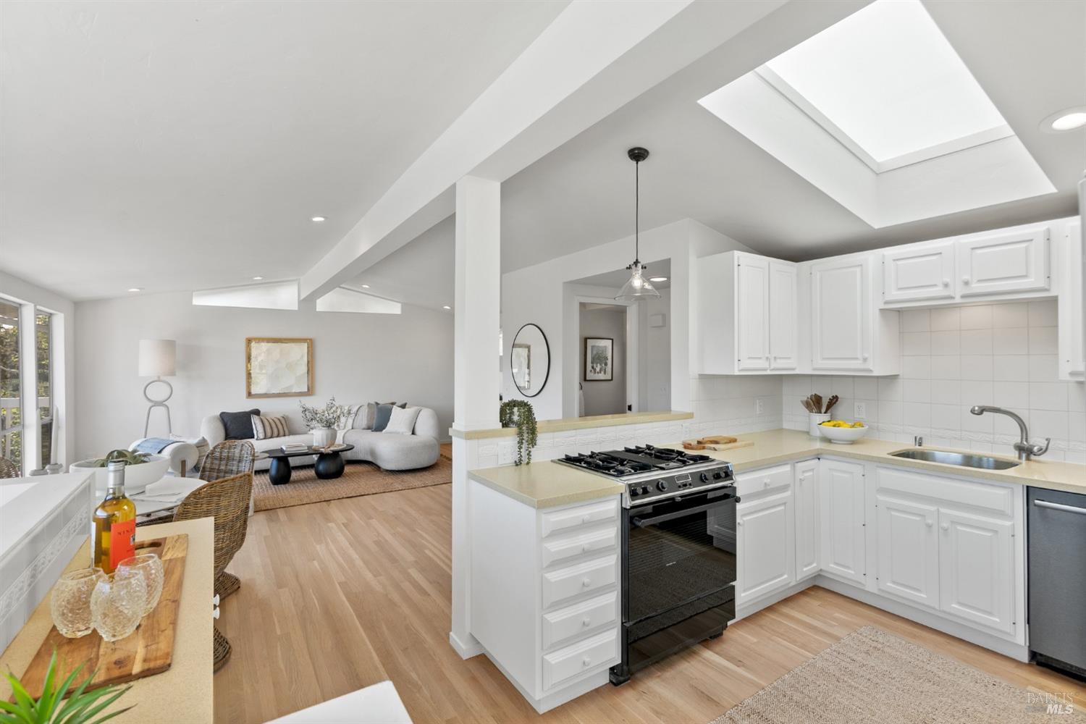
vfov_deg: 73.7
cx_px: 543
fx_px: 483
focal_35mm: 16
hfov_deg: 96.7
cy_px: 362
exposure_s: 1/20
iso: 400
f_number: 7.1
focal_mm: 16
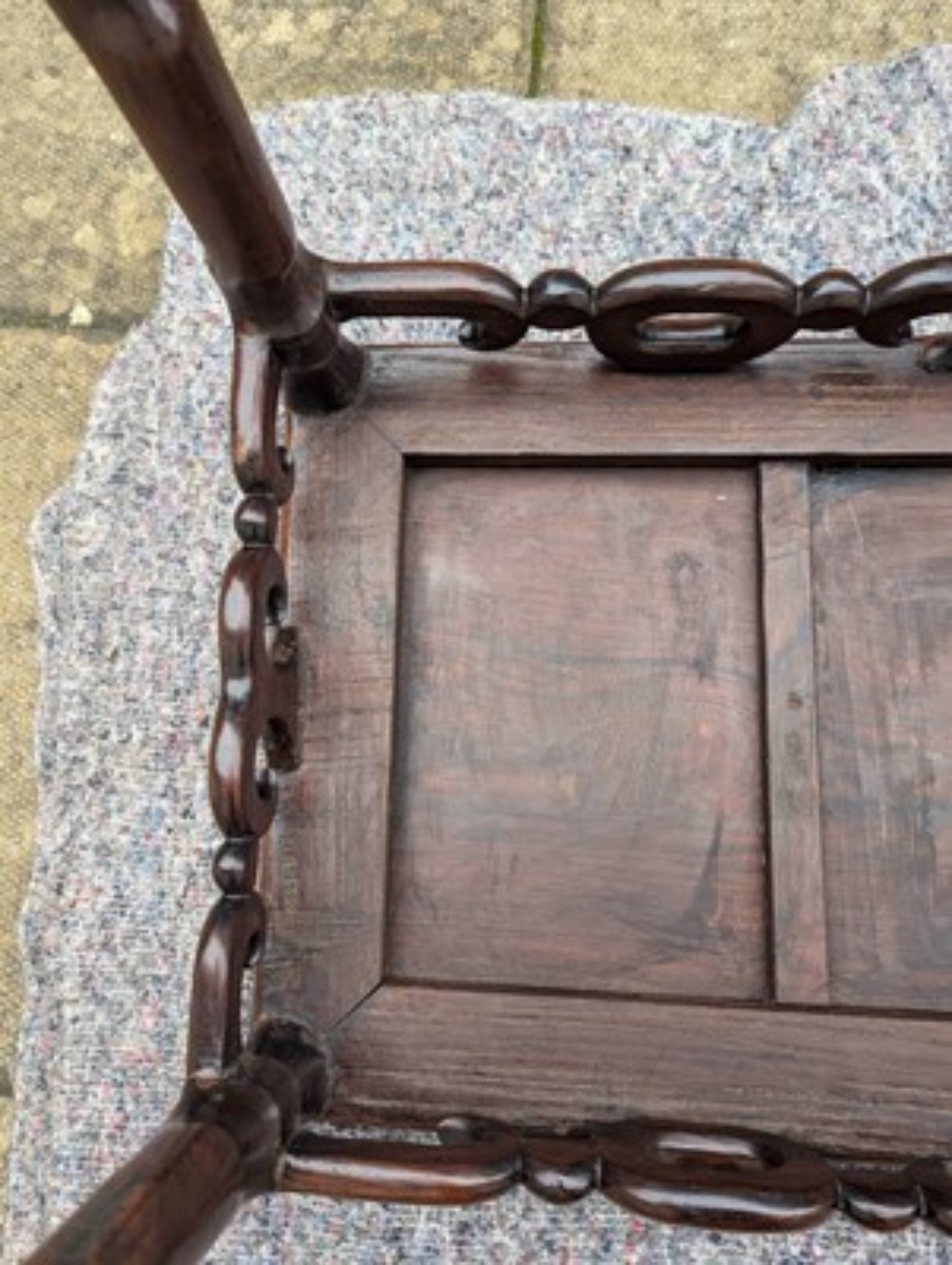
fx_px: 878
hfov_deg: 56.9
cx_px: 476
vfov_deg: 71.5
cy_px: 632
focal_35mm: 24
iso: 57
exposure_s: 1/109
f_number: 1.85
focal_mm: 6.81
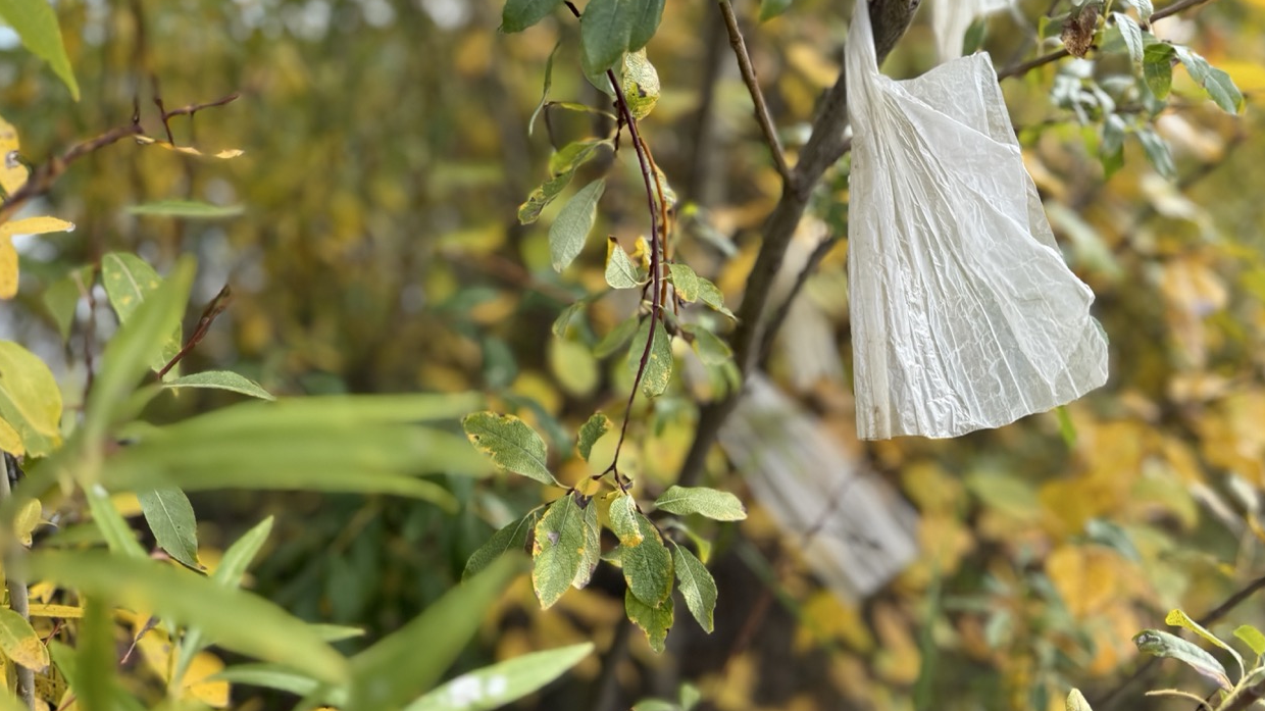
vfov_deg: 42.7
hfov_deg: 69.9
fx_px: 905
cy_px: 299
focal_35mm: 27
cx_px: 626
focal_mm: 6.76
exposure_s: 1/1018
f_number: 1.78
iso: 80
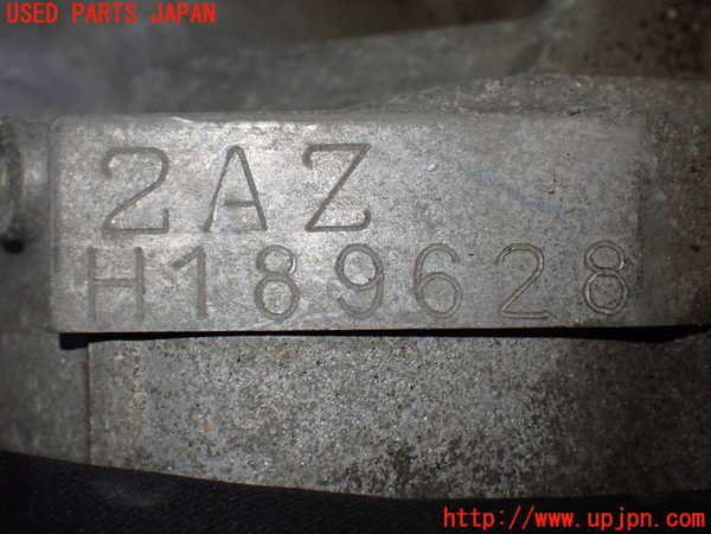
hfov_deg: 38.2
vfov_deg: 29.1
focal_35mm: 50
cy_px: 267
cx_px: 356
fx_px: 1027
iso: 640
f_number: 3.2
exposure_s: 1/200
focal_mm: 9.01
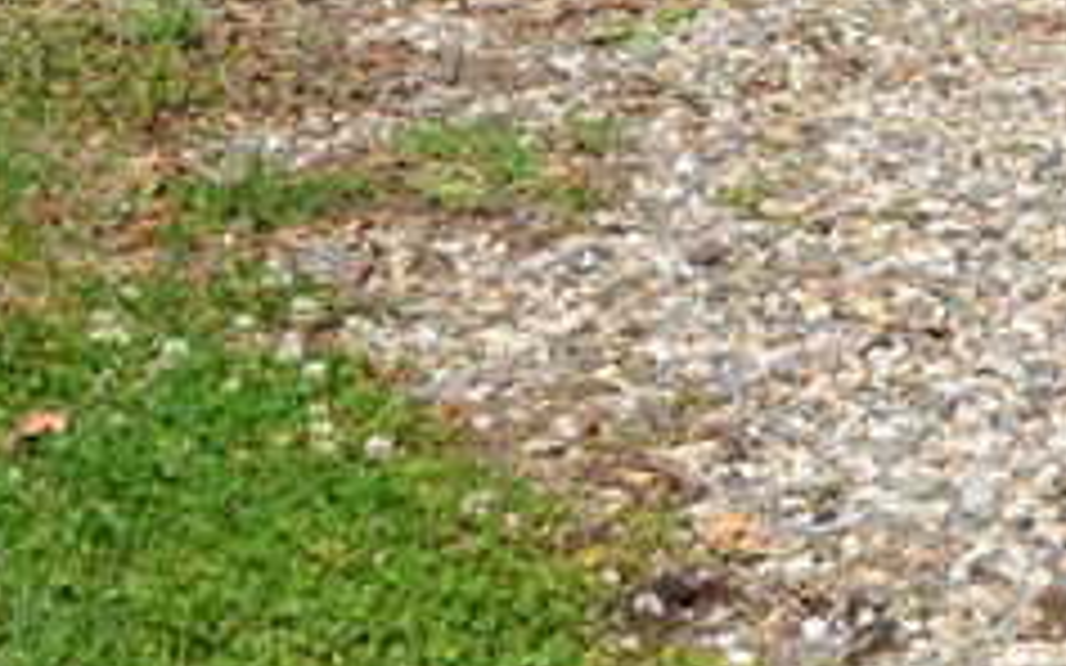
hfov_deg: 14.4
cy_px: -542
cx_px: 1736
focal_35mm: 132
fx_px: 3834
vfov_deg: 9.4
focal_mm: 20
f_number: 8
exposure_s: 1/250
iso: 100
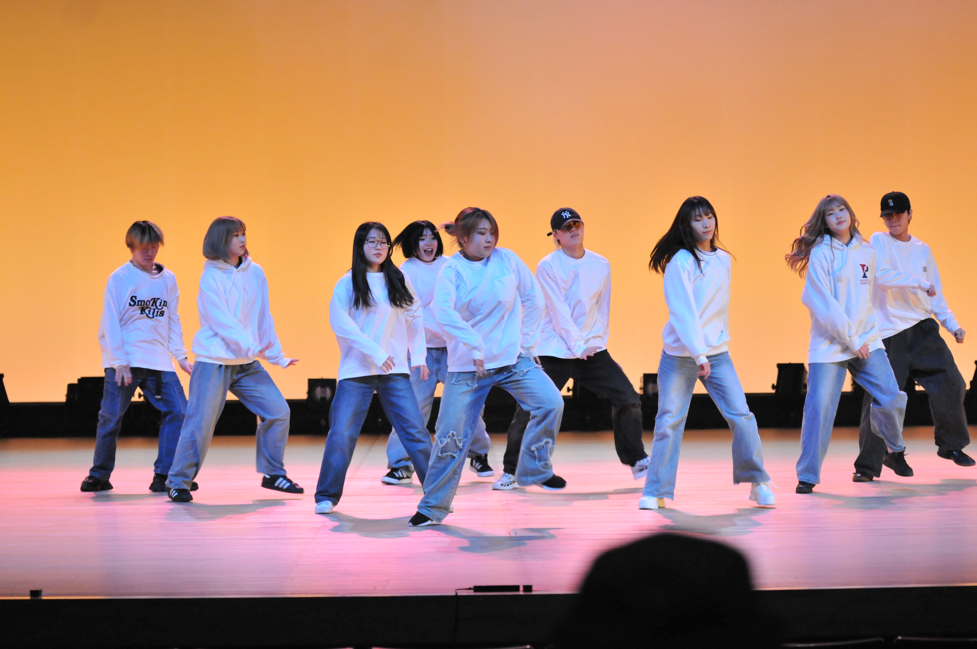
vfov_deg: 13.0
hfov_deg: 19.5
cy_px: 324
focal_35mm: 105
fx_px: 2846
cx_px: 488
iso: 1600
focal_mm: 70
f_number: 2.8
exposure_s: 1/200
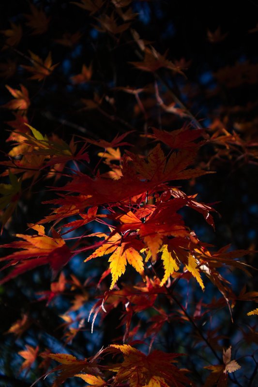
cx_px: 129
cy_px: 194
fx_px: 441
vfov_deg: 47.4
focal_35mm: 41
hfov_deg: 32.6
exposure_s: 1/1000
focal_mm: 24.2
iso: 100
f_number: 2.8
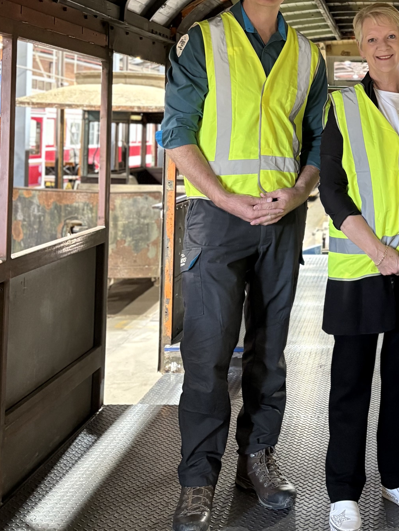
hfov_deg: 25.3
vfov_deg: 33.7
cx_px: 394
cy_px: 88
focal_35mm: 55
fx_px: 845
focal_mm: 5.96
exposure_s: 1/33
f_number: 1.6
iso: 400
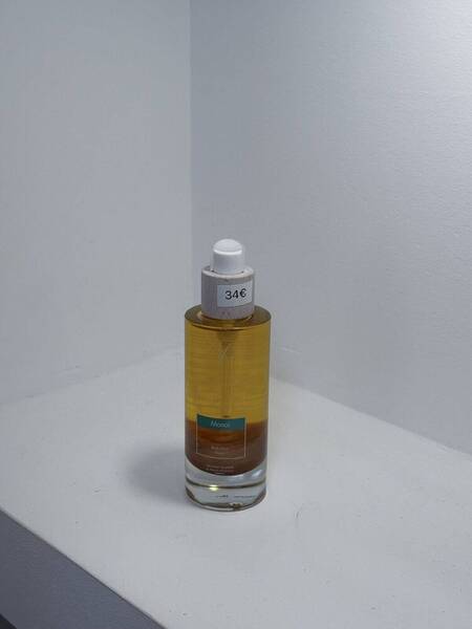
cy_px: 314
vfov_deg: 39.7
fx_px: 873
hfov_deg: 30.3
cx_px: 236
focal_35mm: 48
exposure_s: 1/472
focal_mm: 6.76
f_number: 1.78
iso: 64
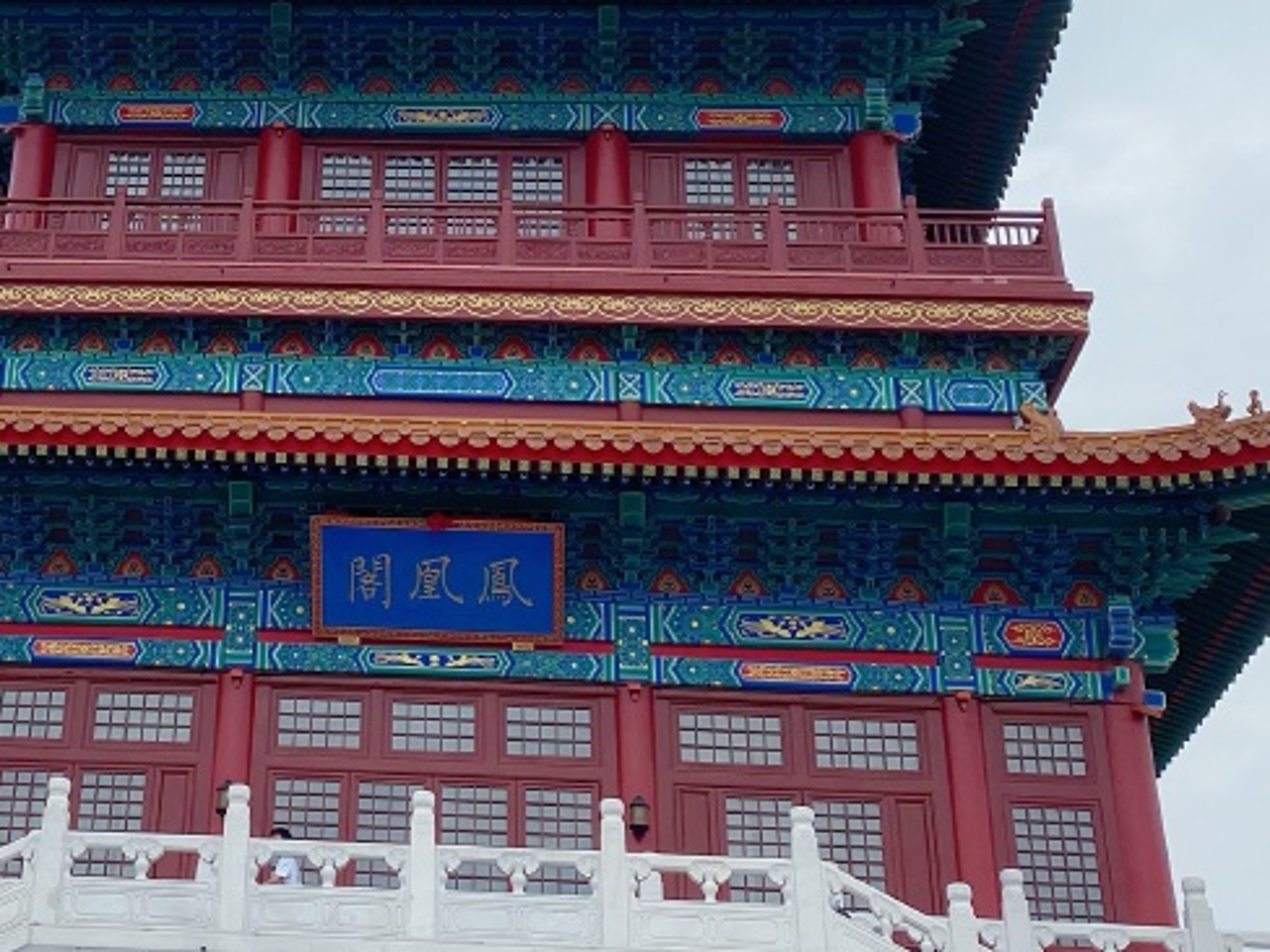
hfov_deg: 29.6
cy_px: 182
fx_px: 2348
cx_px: 255
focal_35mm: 64
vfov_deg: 22.6
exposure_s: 1/1504
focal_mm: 4.25
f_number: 1.8
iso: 32
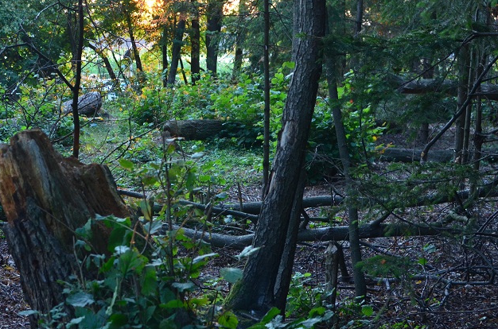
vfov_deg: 16.1
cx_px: 115
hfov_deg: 24.0
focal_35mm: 84
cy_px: 74
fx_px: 1156
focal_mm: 35
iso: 800
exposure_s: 1/60
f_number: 4
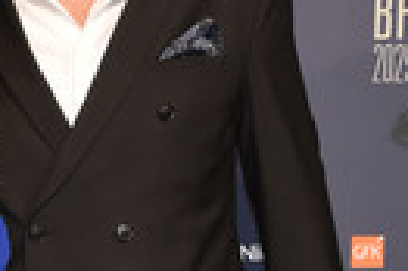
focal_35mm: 145
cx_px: -17
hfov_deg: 13.9
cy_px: 90
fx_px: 1641
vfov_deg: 9.4
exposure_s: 1/200
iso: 1250
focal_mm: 42
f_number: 7.1
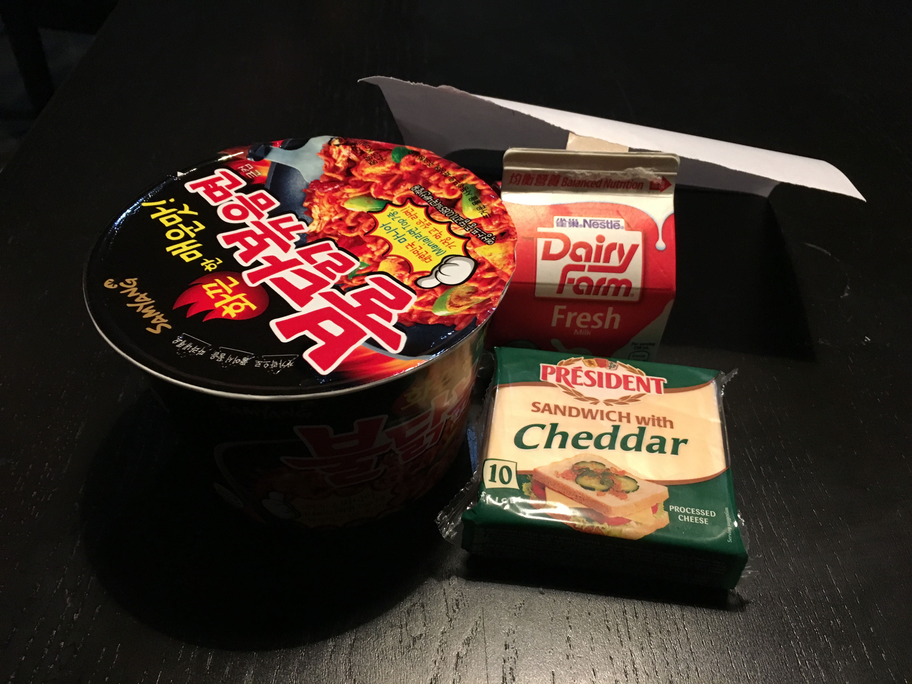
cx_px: 456
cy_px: 342
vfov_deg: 48.2
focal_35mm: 29
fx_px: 764
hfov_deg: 61.7
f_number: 2.2
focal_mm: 4.15
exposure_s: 1/20
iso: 200
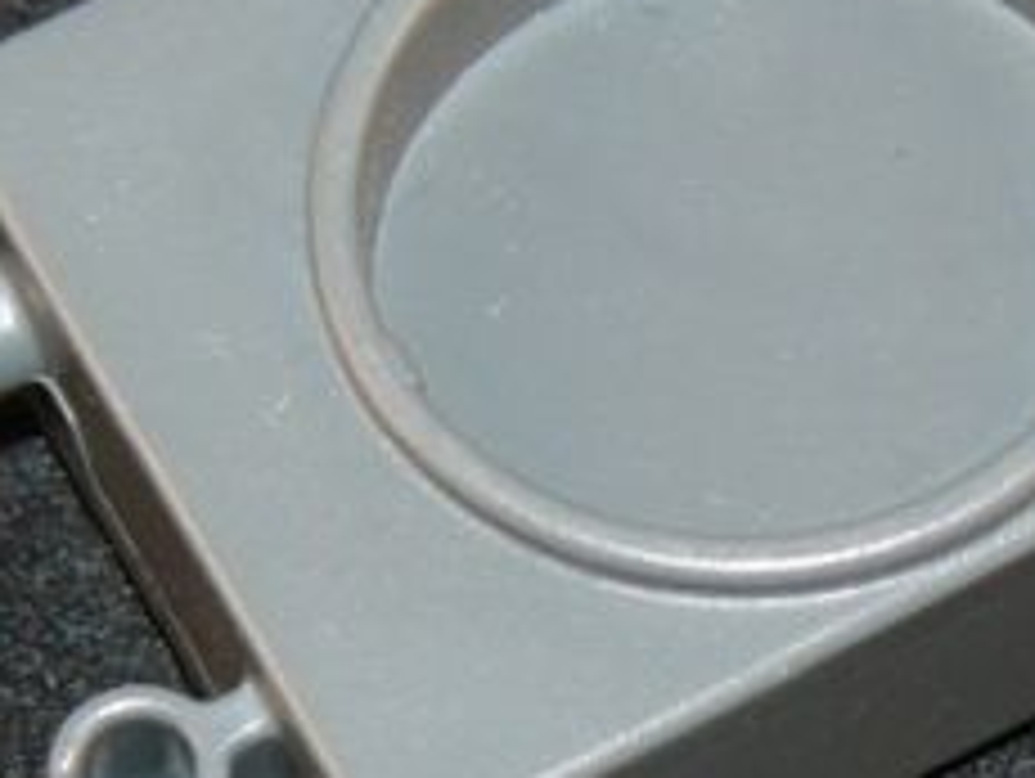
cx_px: 729
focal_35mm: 277
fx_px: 8291
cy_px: 209
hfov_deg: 7.1
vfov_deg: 5.4
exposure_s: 1/30
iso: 100
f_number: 4
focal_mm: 12.9
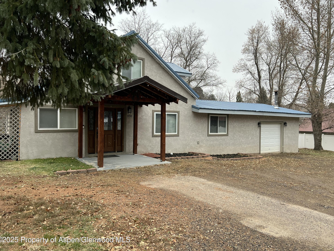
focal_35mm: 27
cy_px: 121
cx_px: 169
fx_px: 261
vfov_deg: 51.3
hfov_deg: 65.3
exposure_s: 1/591
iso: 50
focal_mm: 5.7
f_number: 1.5
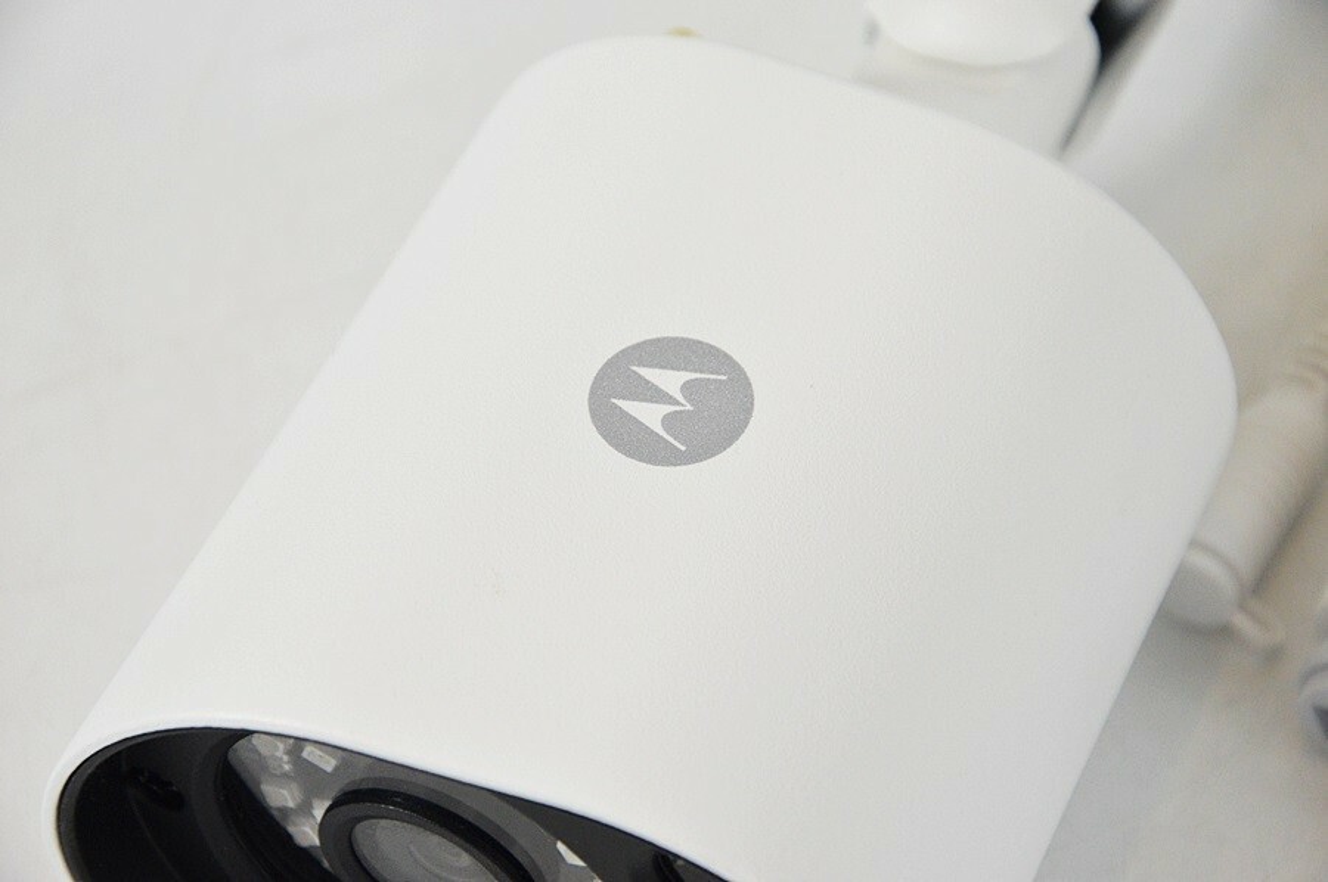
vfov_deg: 8.7
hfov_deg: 13.1
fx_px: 5804
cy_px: 441
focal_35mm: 158
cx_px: 664
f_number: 7.1
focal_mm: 105
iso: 1600
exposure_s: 1/200
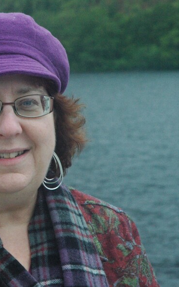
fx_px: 1265
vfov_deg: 12.9
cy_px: 144
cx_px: 1
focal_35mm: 162
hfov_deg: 8.1
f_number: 9
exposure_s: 1/160
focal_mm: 70
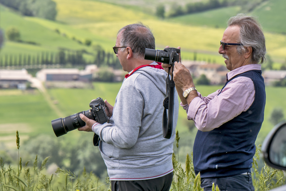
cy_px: 96
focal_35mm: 300
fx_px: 2383
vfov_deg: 4.6
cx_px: 143
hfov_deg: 6.9
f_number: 9
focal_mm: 200
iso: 200
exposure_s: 1/400
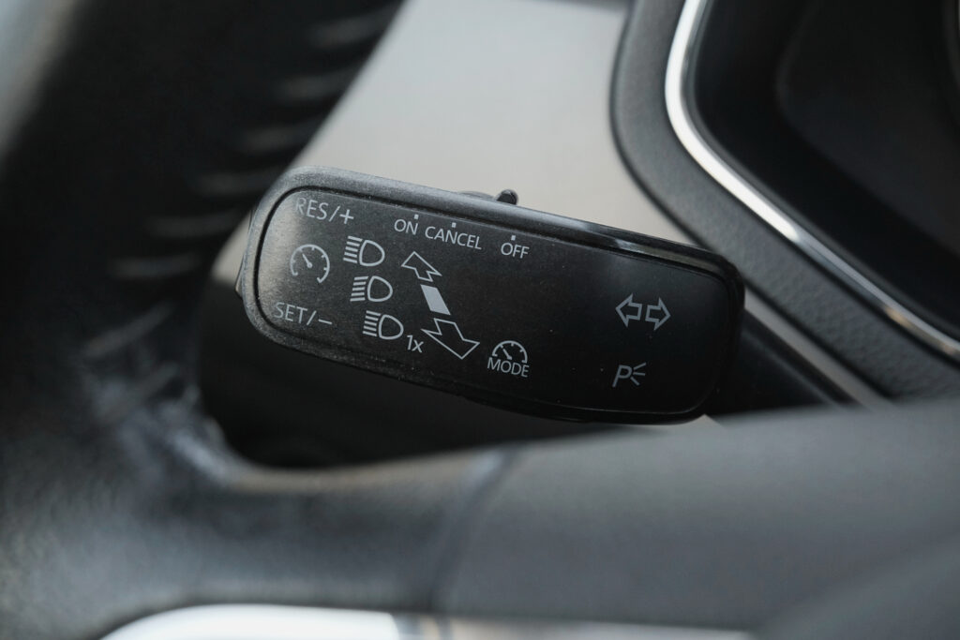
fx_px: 1440
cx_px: 480
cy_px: 320
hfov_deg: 36.9
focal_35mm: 54
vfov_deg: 25.1
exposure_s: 1/180
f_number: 6.4
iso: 2000
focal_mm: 36.3
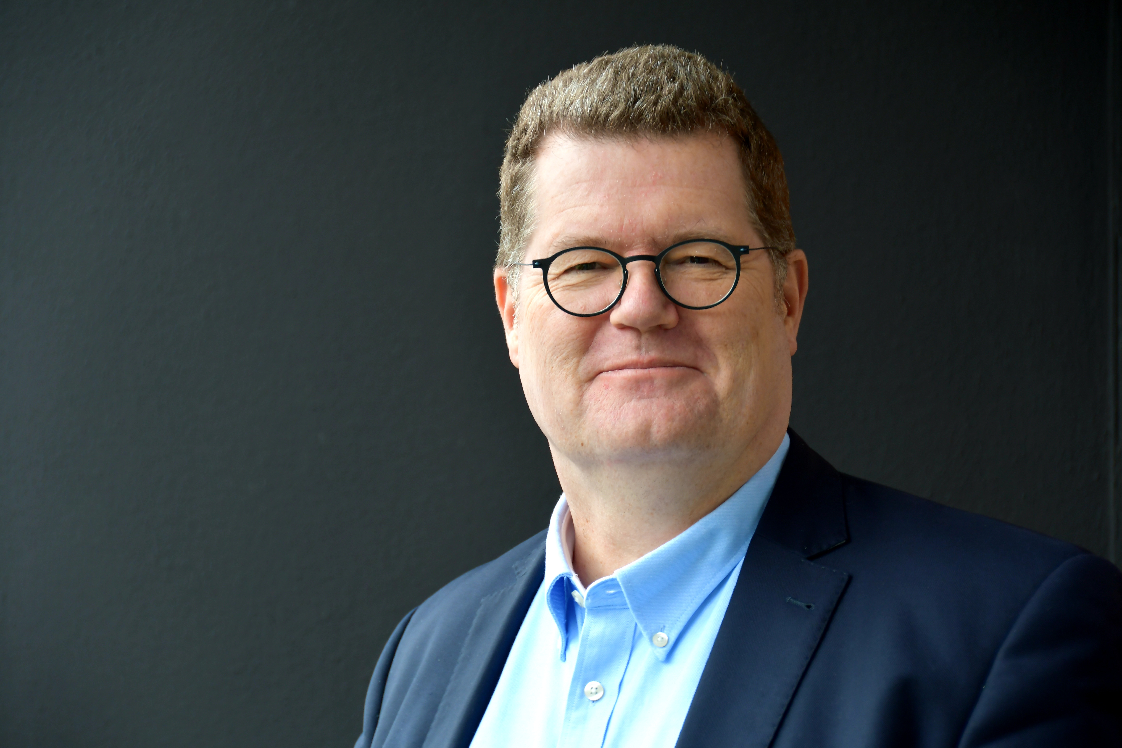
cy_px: 374
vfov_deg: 7.6
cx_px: 561
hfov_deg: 11.4
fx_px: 5610
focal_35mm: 180
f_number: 5.3
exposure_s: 1/20
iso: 250
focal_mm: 120
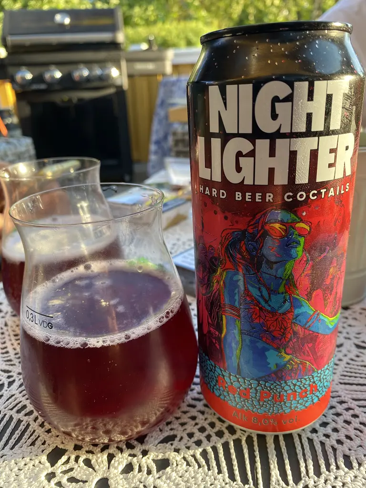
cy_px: 244
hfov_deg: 53.1
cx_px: 183
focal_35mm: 26
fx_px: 367
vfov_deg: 67.3
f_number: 1.8
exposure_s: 1/122
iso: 32
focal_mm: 4.25
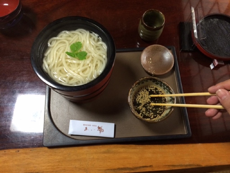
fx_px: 199
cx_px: 115
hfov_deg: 60.0
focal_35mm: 30
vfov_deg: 46.8
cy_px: 86
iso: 200
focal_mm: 4.12
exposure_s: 1/30
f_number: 2.2
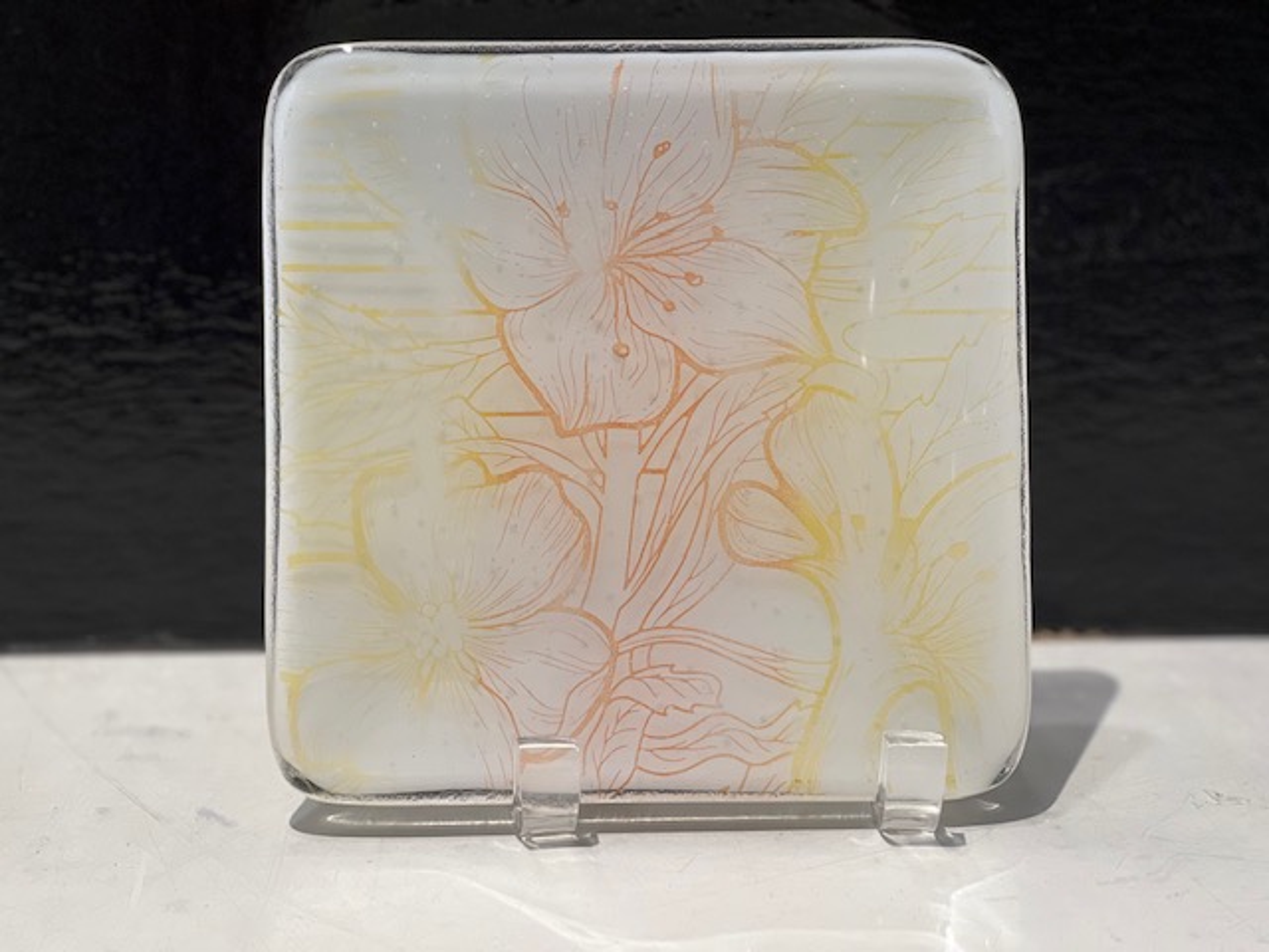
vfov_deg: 19.1
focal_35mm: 77
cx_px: 634
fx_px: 2823
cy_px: 476
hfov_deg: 25.3
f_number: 2.8
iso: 125
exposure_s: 1/40
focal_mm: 9
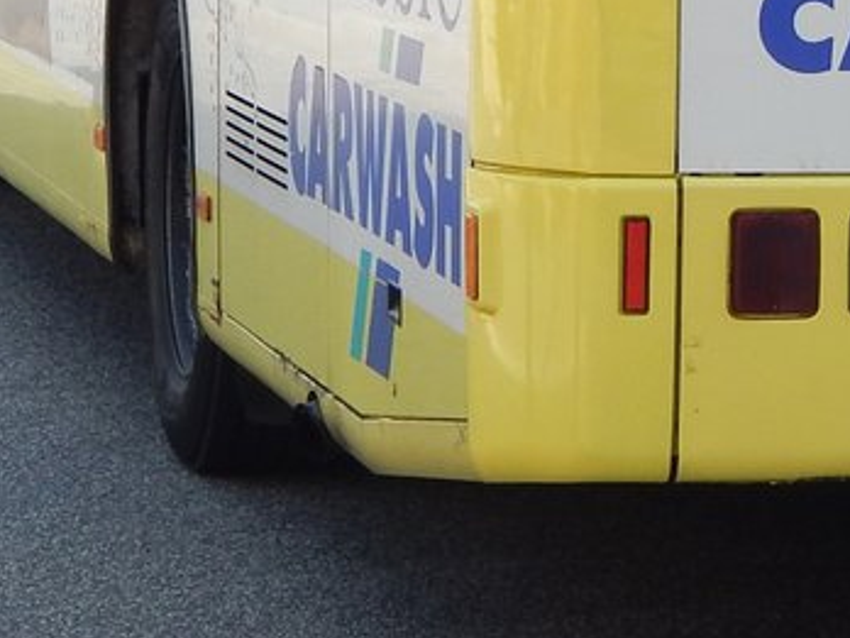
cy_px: -413
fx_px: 5844
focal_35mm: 238
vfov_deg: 6.1
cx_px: 1070
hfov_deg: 8.2
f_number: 4.1
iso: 125
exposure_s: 1/500
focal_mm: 12.3
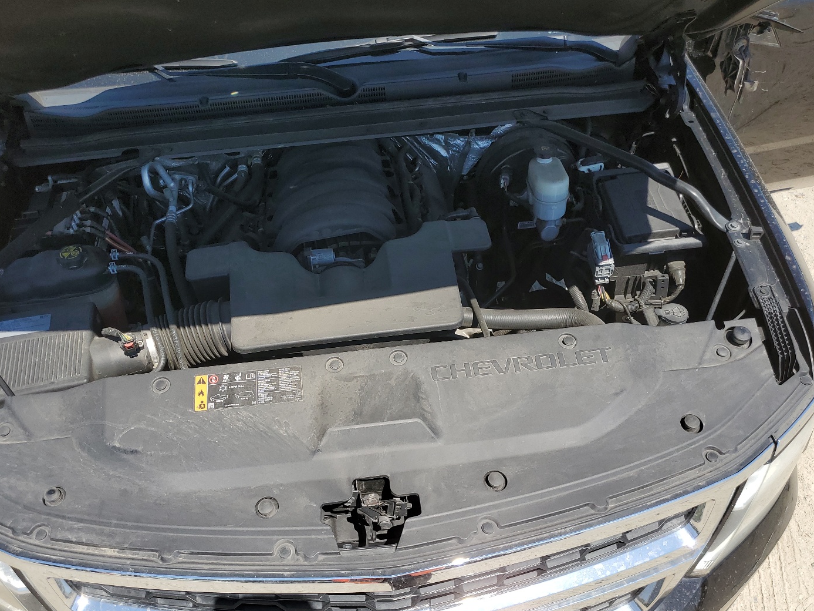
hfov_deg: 59.8
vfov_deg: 46.7
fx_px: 705
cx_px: 365
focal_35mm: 30
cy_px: 348
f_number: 1.5
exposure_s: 1/2500
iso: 50
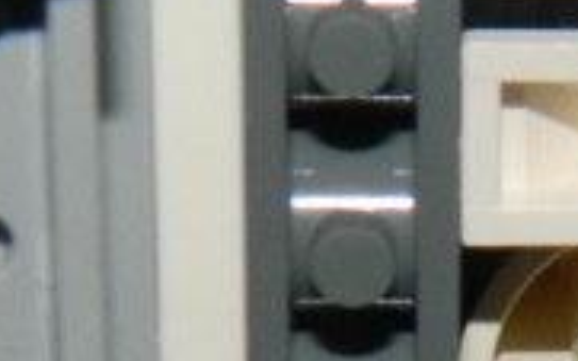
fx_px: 4205
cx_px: 677
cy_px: 866
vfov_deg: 4.8
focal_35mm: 267
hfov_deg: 7.8
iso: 200
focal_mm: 10.2
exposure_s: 1/50
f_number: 10.7
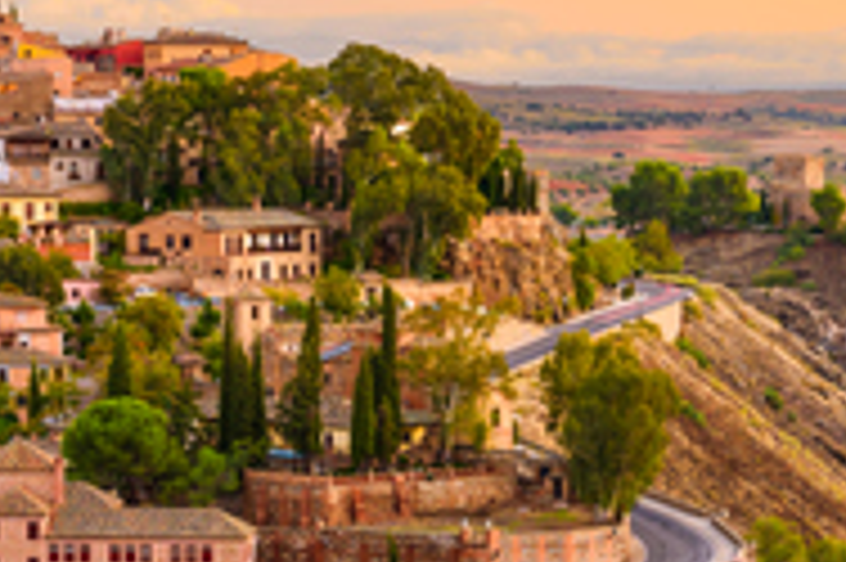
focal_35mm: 193
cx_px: 333
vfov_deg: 7.1
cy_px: 321
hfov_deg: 10.7
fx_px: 4531
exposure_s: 13
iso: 100
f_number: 10
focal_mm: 50
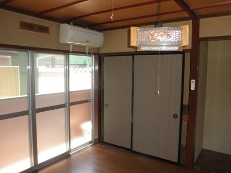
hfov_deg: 63.4
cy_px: 86
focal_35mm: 28
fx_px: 187
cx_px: 116
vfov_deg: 49.7
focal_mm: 5
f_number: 3
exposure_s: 1/125
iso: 320
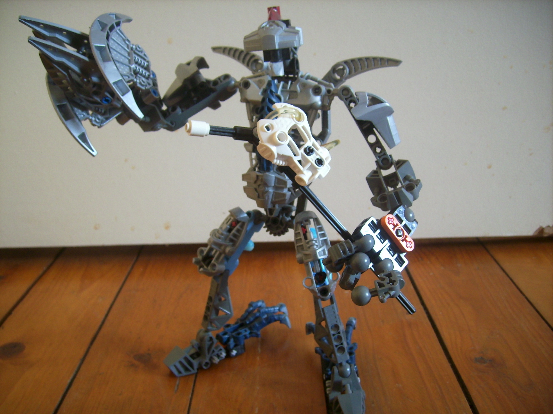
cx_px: 276
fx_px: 511
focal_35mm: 32
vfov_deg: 44.2
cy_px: 207
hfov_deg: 56.8
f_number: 2.8
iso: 50
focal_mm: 5.99
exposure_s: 1/6
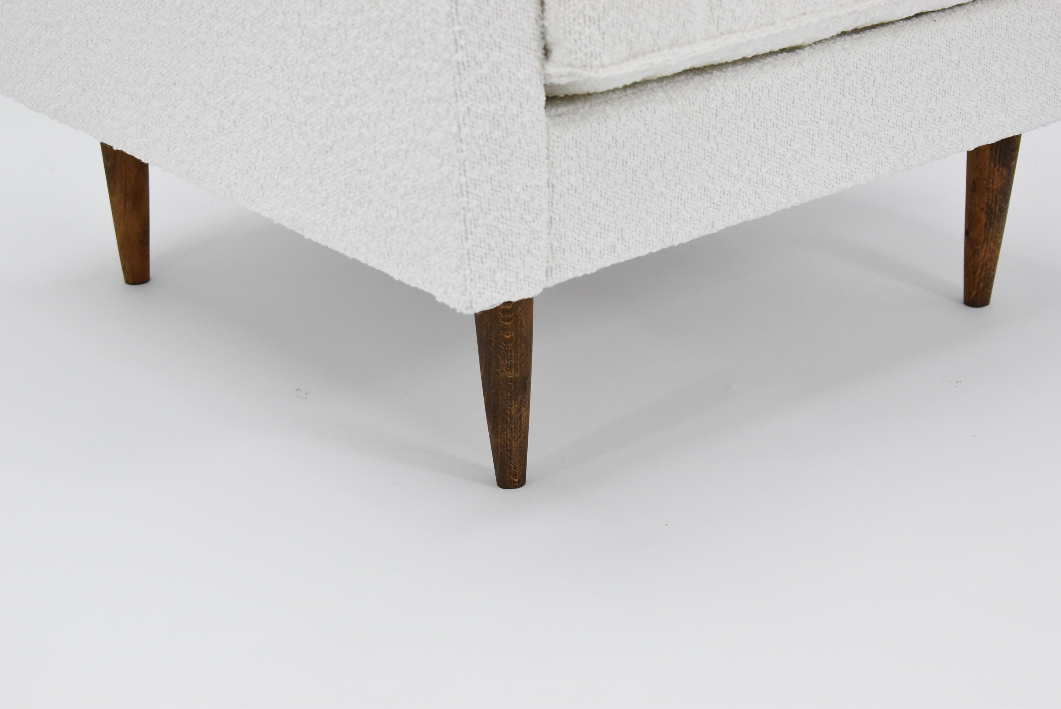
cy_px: 354
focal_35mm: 82
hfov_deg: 24.6
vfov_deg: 16.6
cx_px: 530
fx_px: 2433
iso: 2000
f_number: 5.6
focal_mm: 55
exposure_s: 1/125
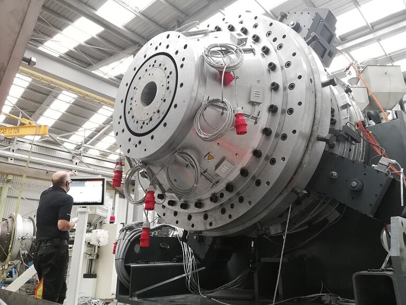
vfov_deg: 53.1
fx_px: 305
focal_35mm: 26
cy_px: 152
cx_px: 203
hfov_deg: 67.3
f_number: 2.2
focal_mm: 3.81
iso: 320
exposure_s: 1/30
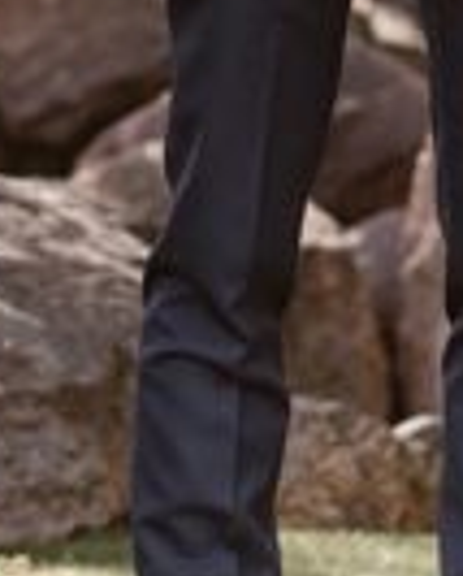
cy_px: -329
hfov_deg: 2.5
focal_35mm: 612
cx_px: 143
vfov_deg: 3.1
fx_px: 10447
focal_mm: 85
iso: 200
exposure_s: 1/640
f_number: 2
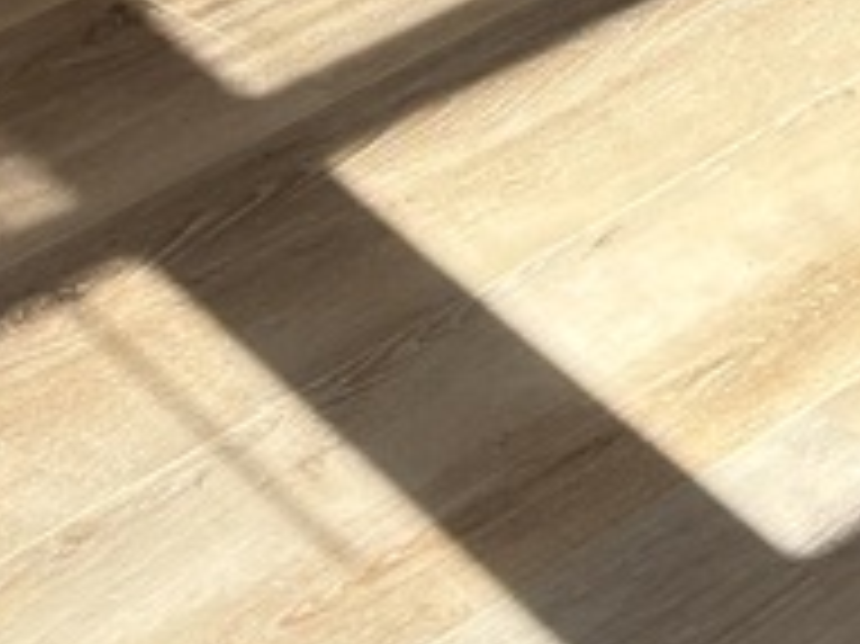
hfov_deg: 10.1
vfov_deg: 6.5
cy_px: -1666
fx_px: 4866
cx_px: 729
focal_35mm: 196
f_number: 1.6
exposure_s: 1/414
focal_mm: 5.96
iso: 50
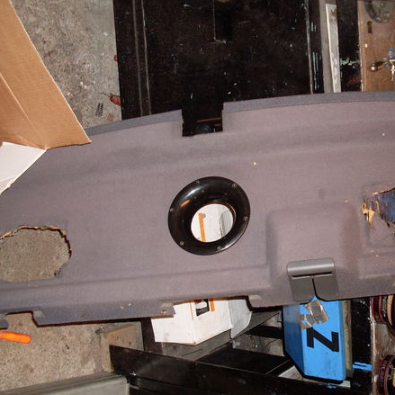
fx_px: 633
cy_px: 212
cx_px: 280
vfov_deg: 34.7
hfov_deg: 34.2
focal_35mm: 49
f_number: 2.8
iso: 120
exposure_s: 1/45
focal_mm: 6.3
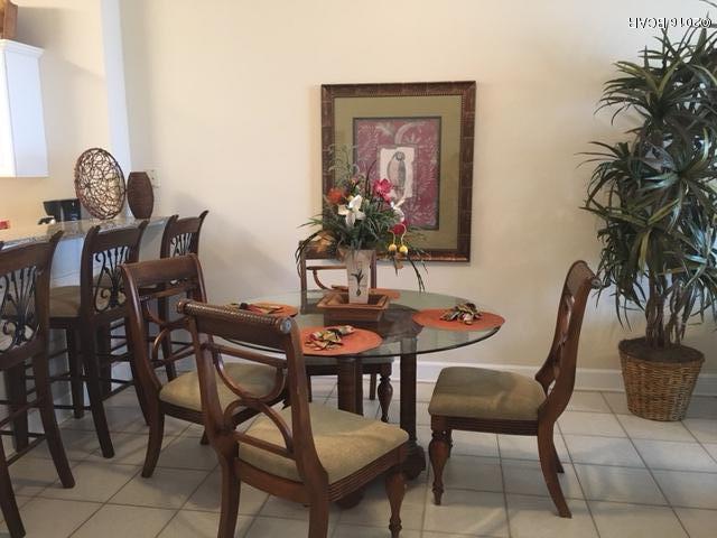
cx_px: 358
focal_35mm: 29
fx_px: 601
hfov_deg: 61.7
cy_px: 269
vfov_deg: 48.2
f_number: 2.2
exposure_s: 1/30
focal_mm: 4.15
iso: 200
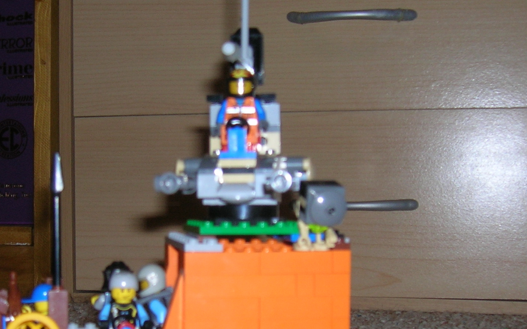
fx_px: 962
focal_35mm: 67
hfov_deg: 30.6
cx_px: 215
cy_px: 205
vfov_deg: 19.4
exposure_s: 1/60.1
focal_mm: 5.7
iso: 50
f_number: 2.9
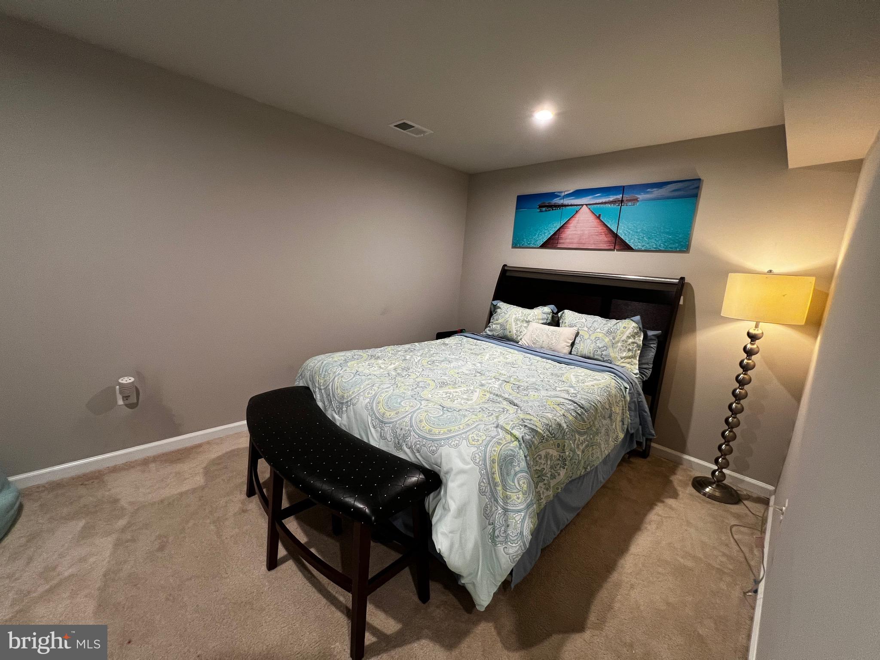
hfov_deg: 106.2
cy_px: 330
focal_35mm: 13
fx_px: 330
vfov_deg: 89.9
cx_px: 440
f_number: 1.8
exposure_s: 1/60
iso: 250
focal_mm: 1.57
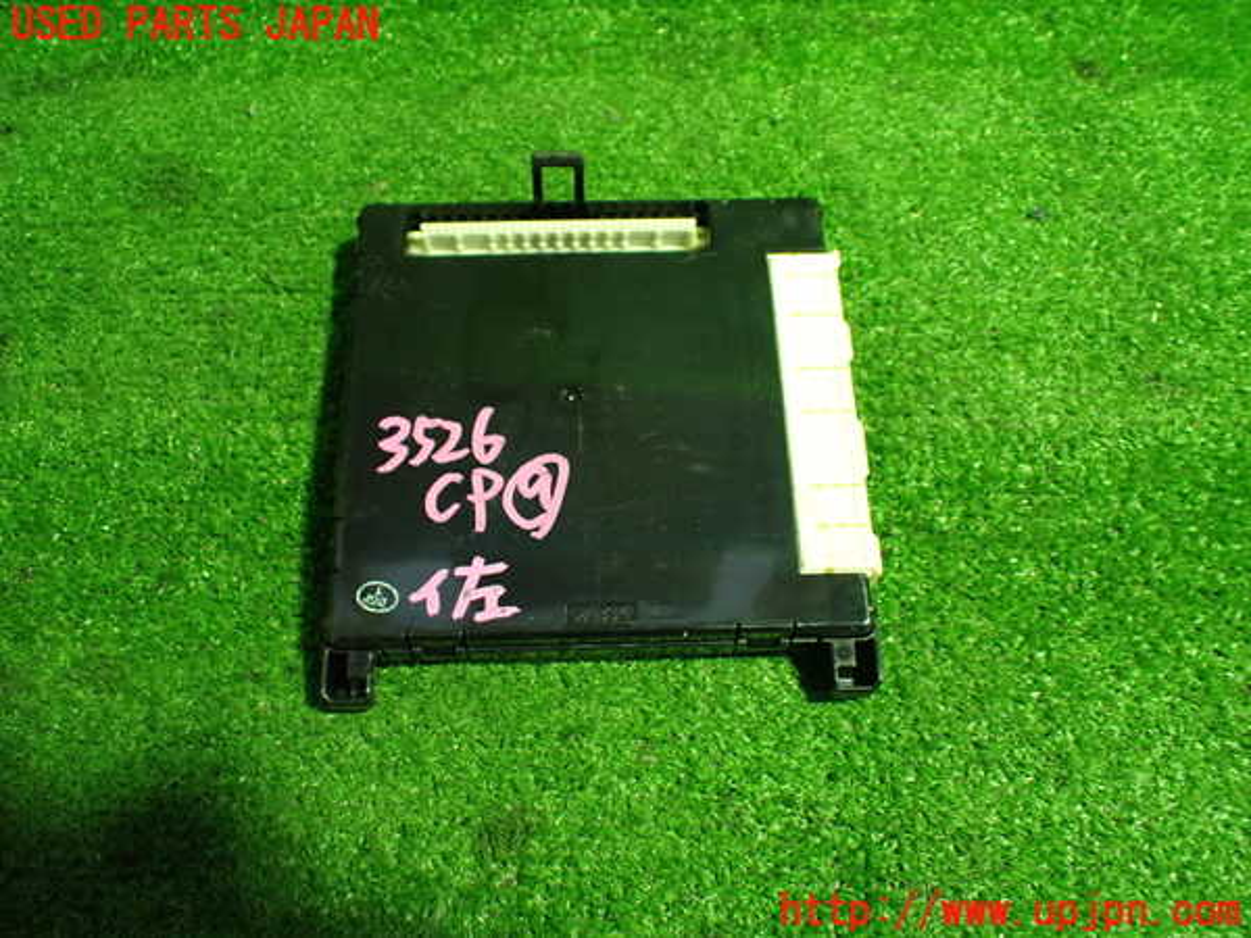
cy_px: 469
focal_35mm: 30
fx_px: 1084
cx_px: 626
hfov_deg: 60.0
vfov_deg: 46.8
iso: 800
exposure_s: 1/80
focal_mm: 5.4
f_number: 2.3
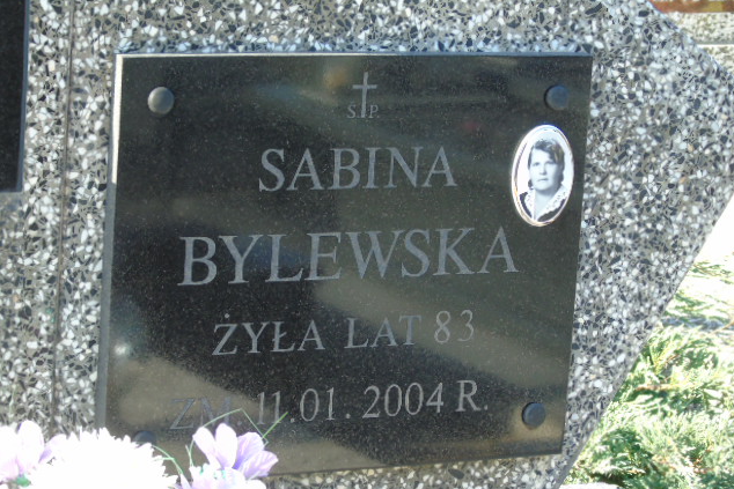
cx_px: 369
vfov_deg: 9.2
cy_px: 274
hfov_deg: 13.8
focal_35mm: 149
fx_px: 3038
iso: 160
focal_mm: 25
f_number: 4.7
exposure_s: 1/125
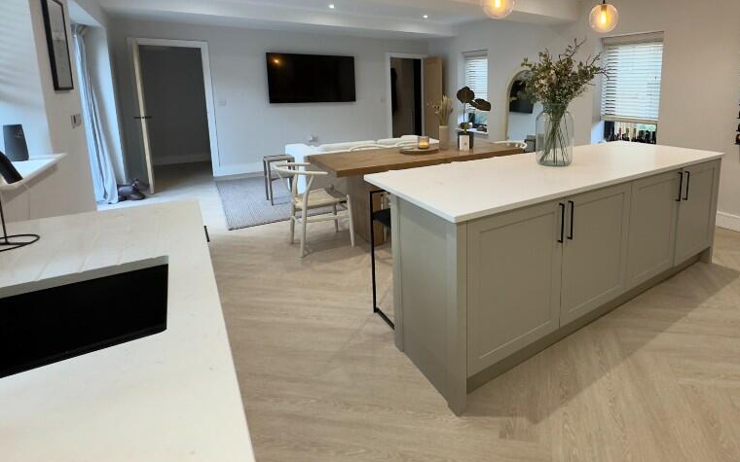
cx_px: 482
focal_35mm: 20
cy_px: 147
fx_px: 403
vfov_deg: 58.1
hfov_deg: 82.7
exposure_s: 1/100
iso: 250
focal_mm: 2.22
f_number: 2.2
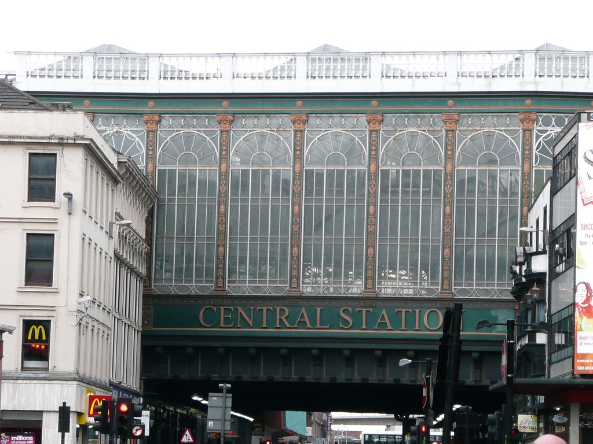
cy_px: 222
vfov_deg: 8.3
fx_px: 3049
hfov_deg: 11.1
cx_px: 296
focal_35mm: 178
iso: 100
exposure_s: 1/60
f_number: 4.7
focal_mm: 19.5
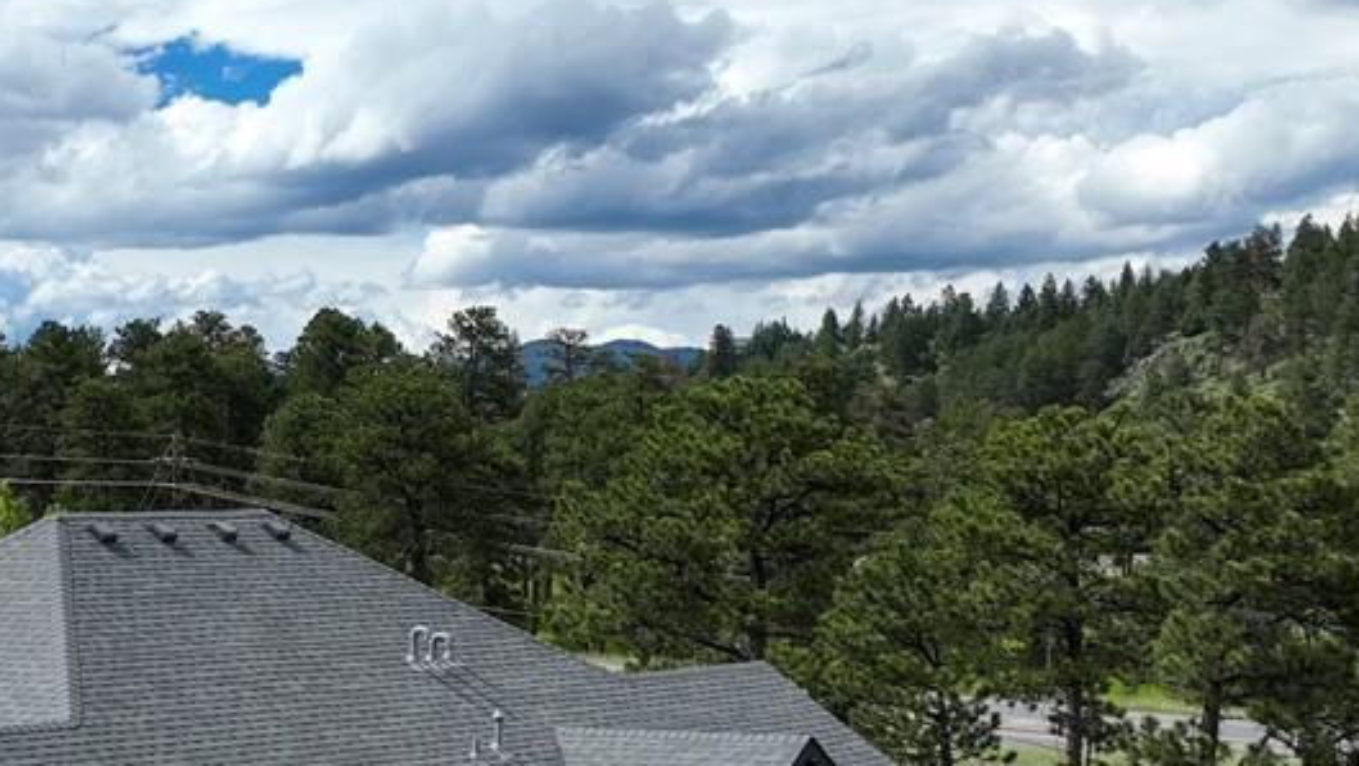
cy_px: 907
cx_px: -92
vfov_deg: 14.8
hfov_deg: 25.1
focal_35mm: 79
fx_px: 2848
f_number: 2.8
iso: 130
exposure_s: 1/3200
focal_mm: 12.29
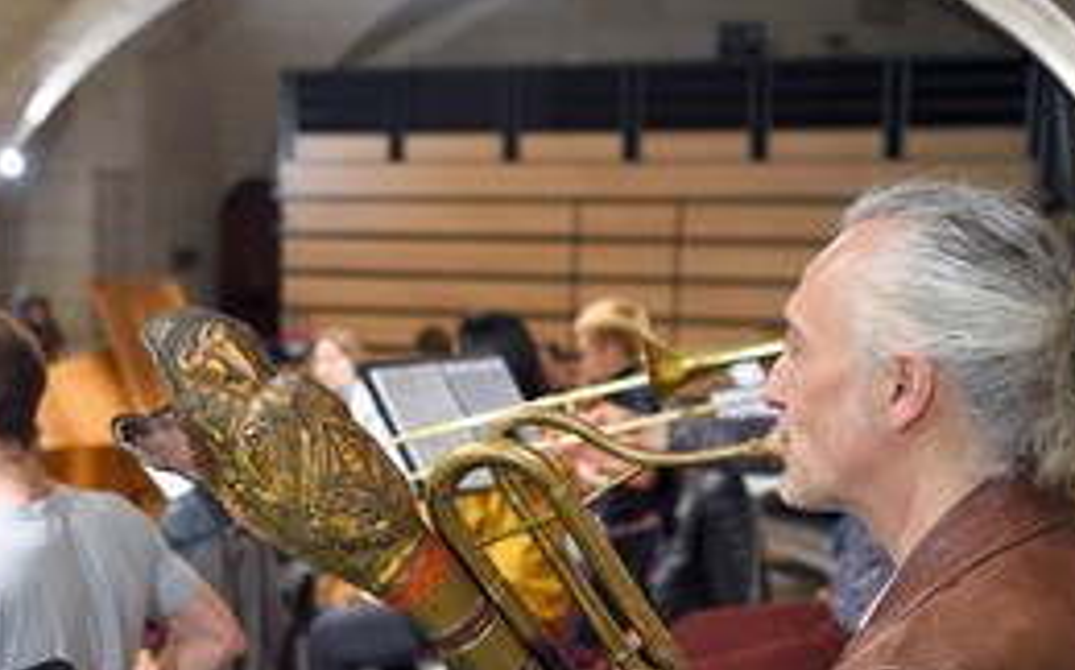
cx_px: 287
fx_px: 1932
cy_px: 467
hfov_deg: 30.6
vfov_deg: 19.6
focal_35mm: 66
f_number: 2.8
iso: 1250
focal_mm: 40
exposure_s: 1/160
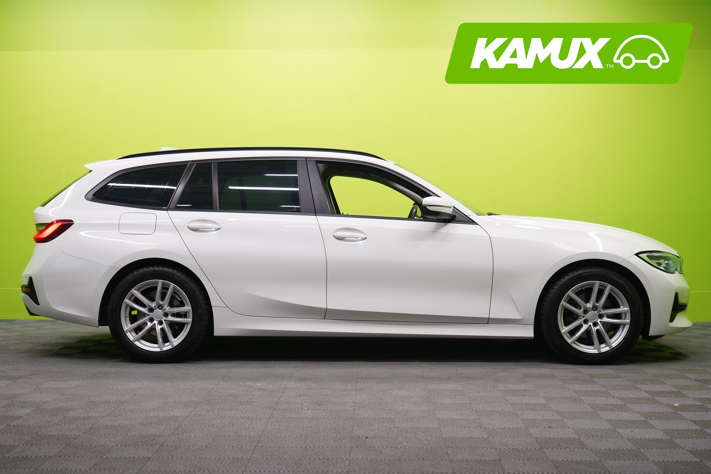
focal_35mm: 48
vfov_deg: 28.1
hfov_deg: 41.1
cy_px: 237
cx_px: 356
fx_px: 948
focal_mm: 48
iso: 400
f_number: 5.6
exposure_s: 1/25
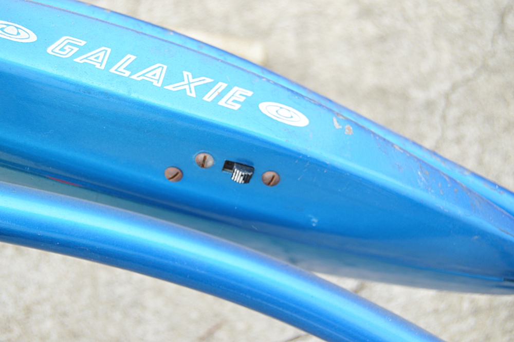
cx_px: 257
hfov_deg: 35.1
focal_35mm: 57
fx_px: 813
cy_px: 171
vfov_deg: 23.7
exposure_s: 1/125
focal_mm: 38
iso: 160
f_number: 5.6
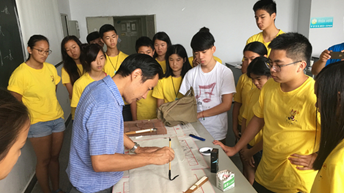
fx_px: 292
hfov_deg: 61.0
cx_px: 172
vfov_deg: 36.6
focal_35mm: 32
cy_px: 104
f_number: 2.2
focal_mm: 4.15
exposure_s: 1/33
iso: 50
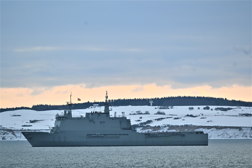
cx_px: 126
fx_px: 3990
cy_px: 84
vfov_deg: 2.4
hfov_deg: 3.6
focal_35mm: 570
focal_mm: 380
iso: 160
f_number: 6.3
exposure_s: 1/500
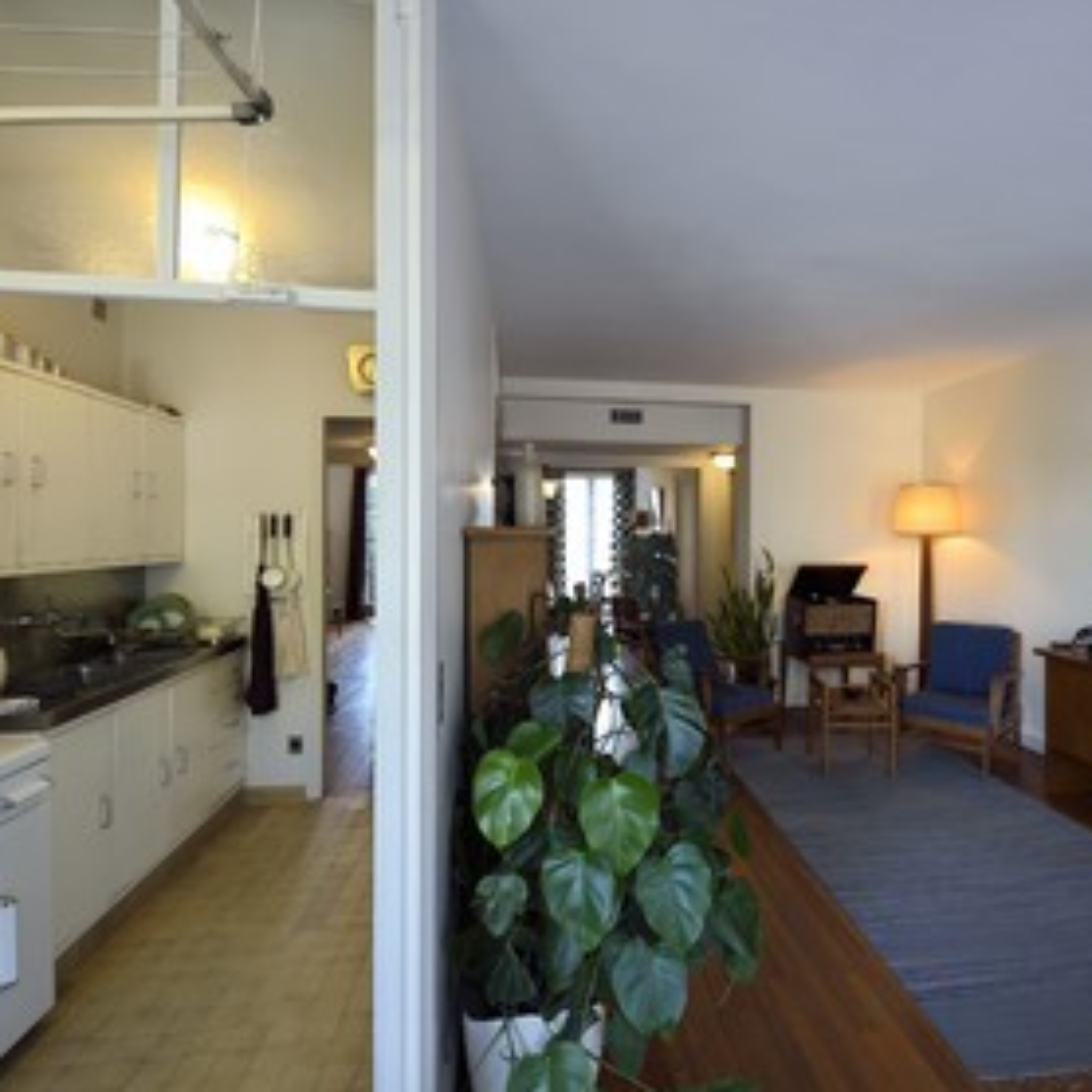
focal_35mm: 18
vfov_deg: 80.7
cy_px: 546
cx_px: 656
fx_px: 642
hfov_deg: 79.8
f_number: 7.1
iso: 800
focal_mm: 14
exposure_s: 1/25
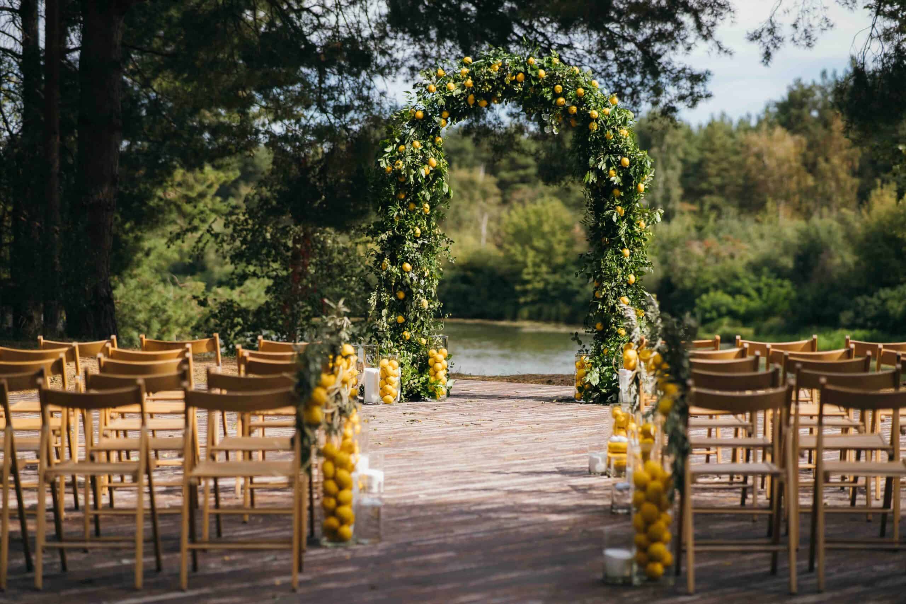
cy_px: 302
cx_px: 453
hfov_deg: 23.9
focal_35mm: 85
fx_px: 2139
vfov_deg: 16.1
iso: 320
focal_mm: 85
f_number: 2
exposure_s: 1/2500
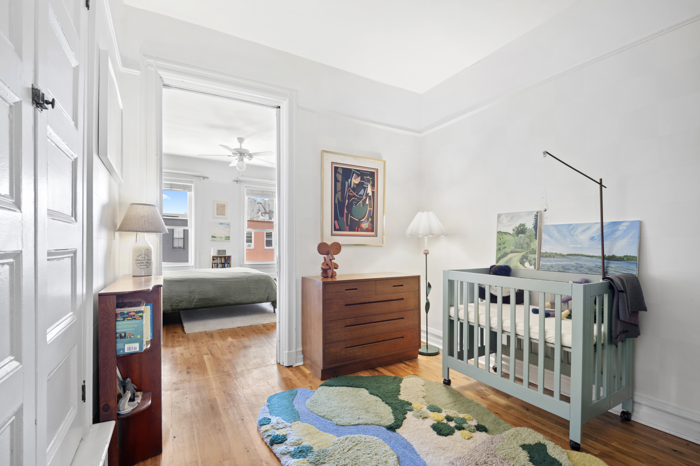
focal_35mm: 16
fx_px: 311
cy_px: 233
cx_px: 350
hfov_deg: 96.8
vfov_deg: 73.7
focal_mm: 16
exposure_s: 2
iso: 400
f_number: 10
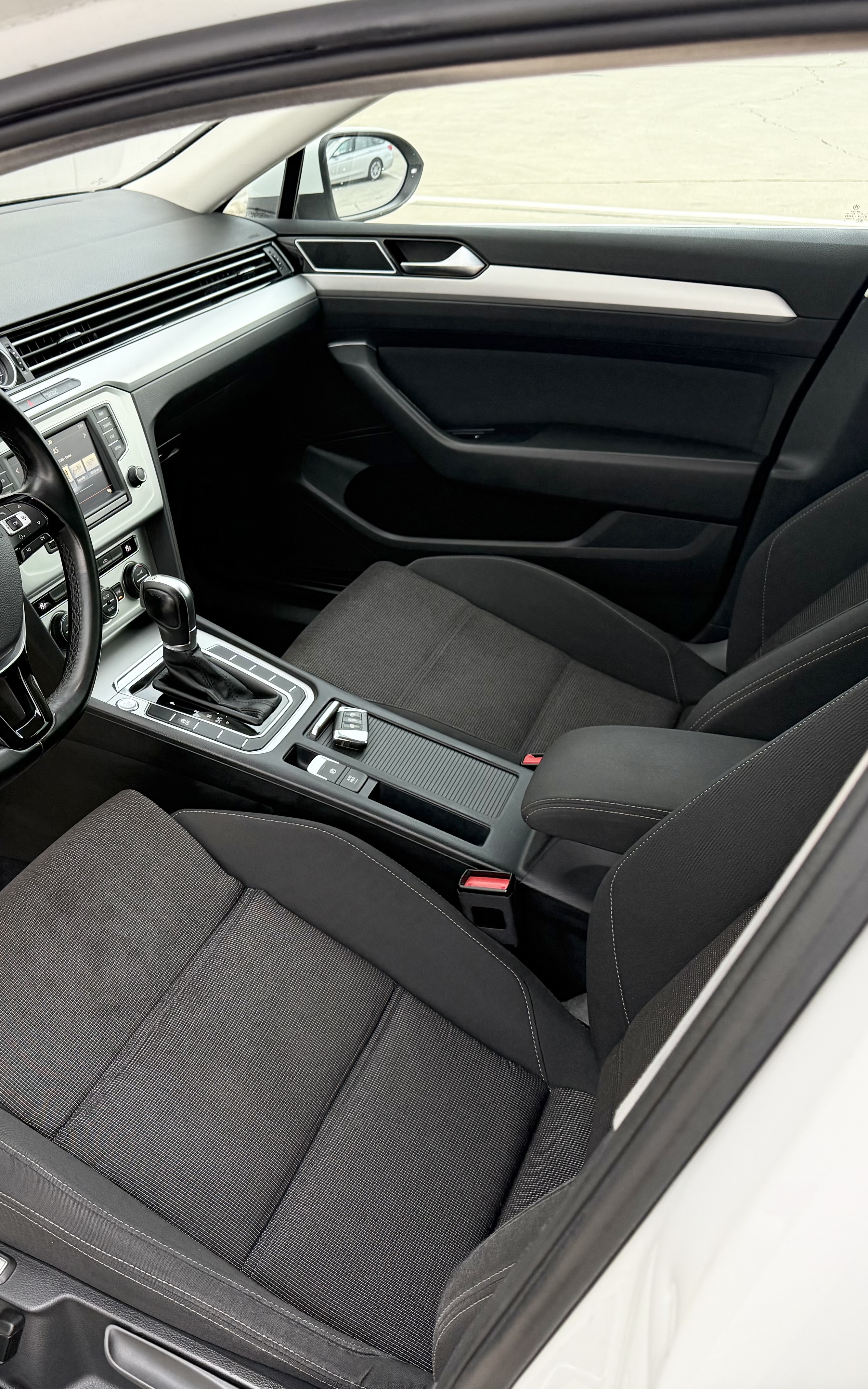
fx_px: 1287
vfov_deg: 56.7
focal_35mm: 34
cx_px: 164
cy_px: 695
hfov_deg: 35.9
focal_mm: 6.76
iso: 200
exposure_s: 1/126
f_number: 1.78
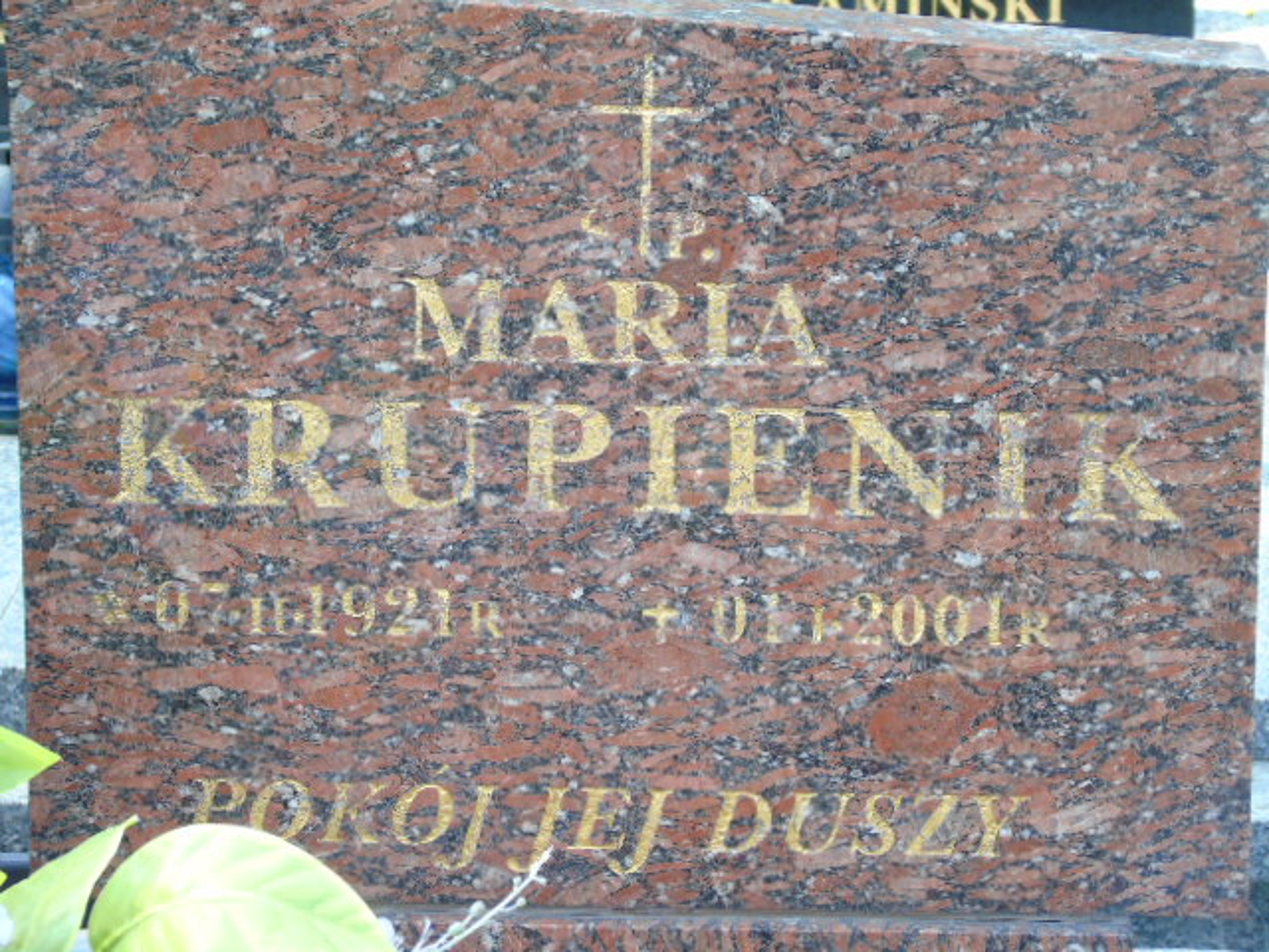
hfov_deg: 13.9
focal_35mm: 142
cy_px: 476
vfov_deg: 10.4
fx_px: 5206
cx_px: 634
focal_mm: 25
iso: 250
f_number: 4.7
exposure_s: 1/125
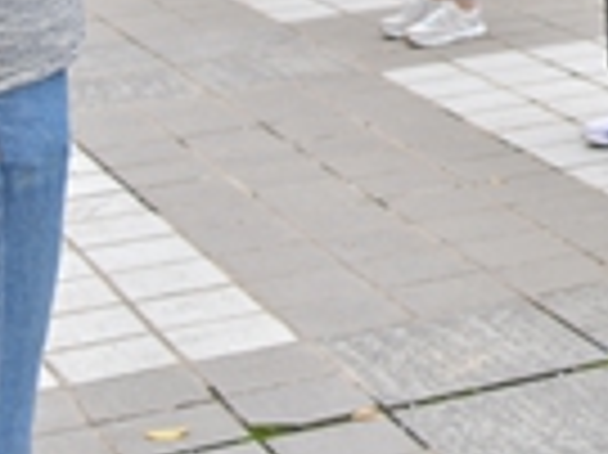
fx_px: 2404
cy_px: -441
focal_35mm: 137
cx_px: 887
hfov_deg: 13.6
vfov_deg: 10.0
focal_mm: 32
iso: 160
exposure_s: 1/200
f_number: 4
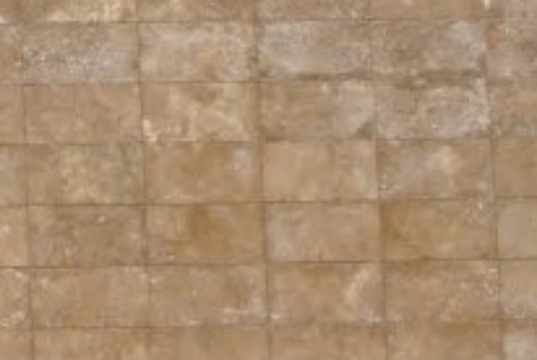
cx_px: -817
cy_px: -162
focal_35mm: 200
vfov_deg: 6.8
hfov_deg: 9.1
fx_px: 2988
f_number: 8
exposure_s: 1/250
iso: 100
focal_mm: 24
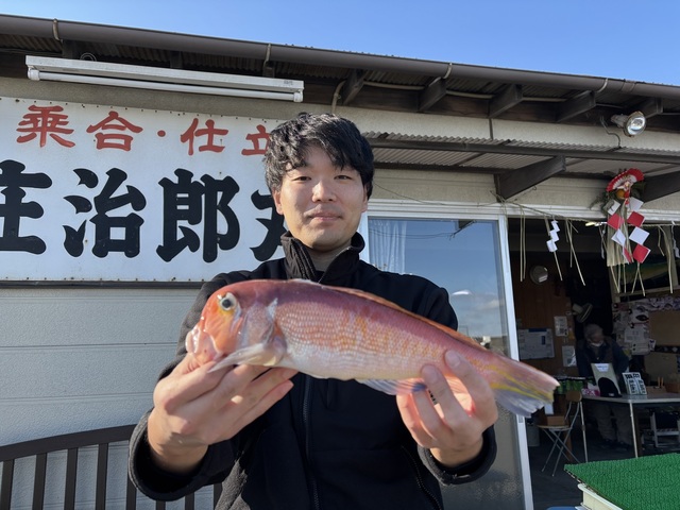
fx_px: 511
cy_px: 255
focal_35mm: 26
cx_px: 340
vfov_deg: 53.1
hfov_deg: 67.3
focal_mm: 5.96
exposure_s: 1/1139
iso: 50
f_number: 1.6
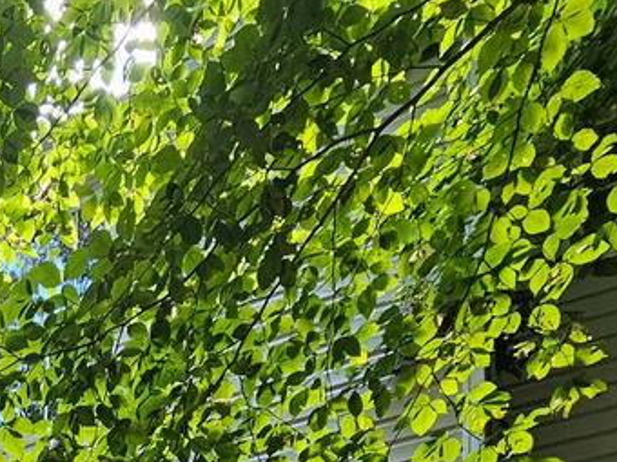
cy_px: 971
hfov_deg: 26.7
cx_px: -270
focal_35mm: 55
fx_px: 980
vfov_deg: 17.3
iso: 100
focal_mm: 2.2
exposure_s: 1/77.4
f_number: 2.2
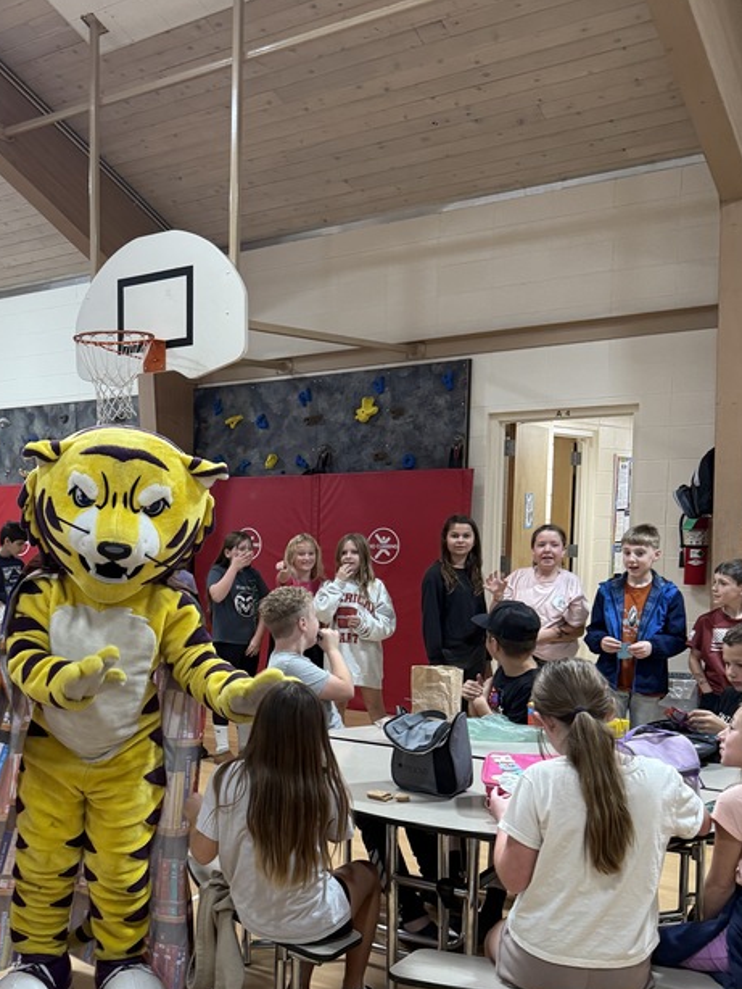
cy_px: 648
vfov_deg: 46.2
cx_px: 132
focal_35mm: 40
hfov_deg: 34.7
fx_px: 1142
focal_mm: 6.76
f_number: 1.78
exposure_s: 1/121
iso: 200
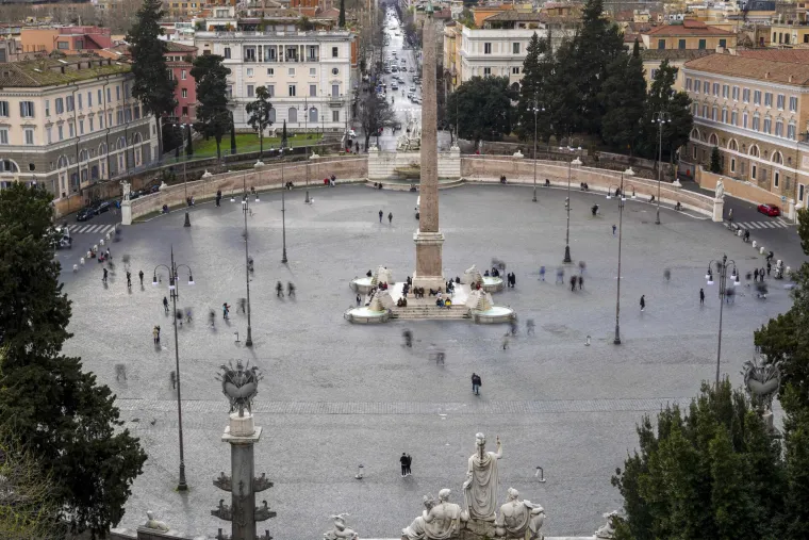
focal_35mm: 55
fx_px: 1236
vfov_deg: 24.6
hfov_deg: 36.2
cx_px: 404
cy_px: 270
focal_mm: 55
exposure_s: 1/1.67
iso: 50
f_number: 18
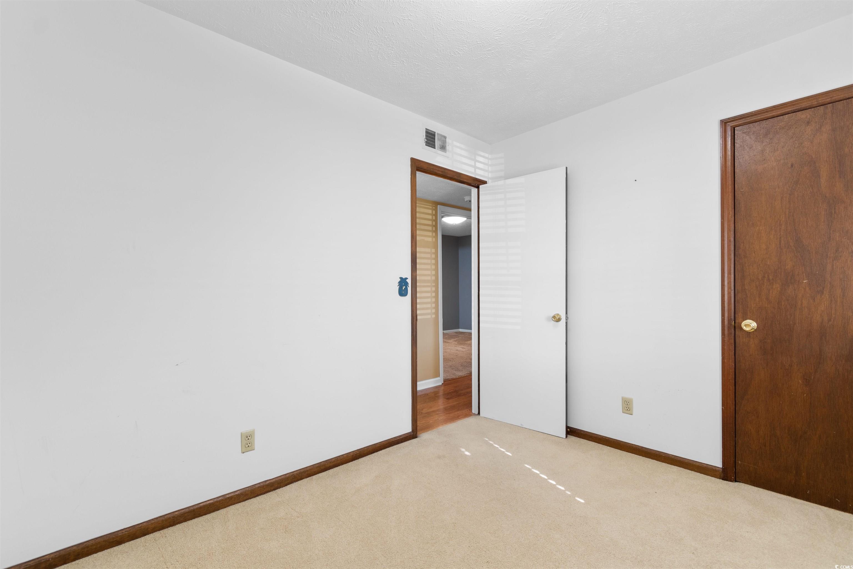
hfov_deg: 100.4
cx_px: 426
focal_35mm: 15
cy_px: 284
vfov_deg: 77.3
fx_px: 355
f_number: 4.5
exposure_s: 1/5
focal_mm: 10
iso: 100
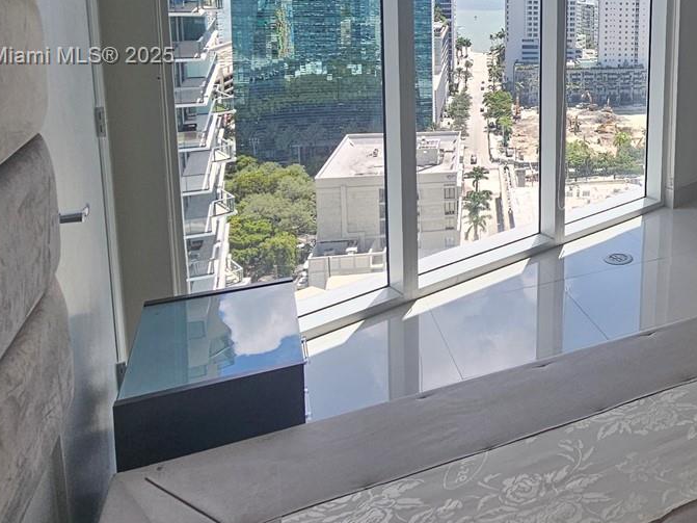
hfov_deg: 49.4
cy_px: 57
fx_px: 624
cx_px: 673
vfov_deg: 41.9
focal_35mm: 31
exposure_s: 1/355
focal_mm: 2.2
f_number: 2.2
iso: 50
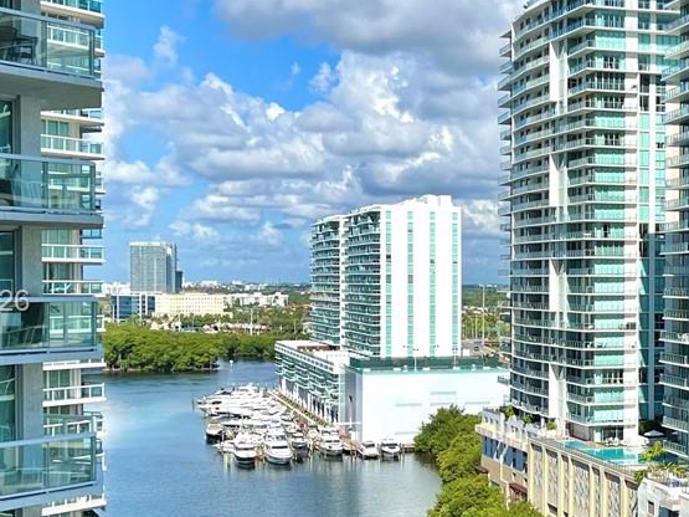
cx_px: 637
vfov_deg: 19.6
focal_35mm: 75
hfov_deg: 25.1
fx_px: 1492
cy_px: 303
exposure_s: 1/7463
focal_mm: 5.7
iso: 50
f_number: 1.5
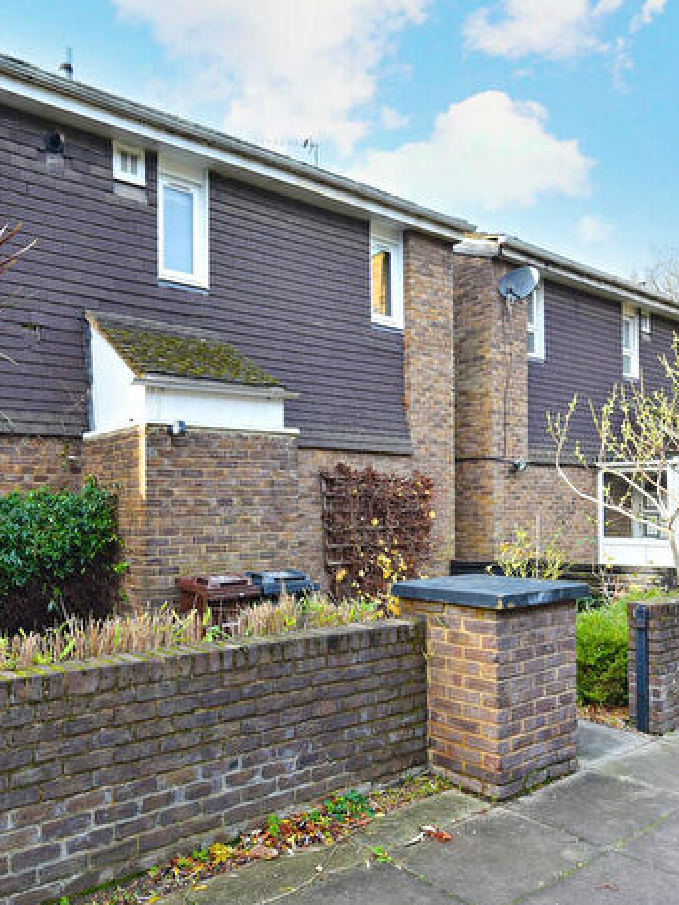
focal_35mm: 27
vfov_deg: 65.3
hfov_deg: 50.5
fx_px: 706
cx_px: 230
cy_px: 456
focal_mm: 18
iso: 200
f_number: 8
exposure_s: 1/60
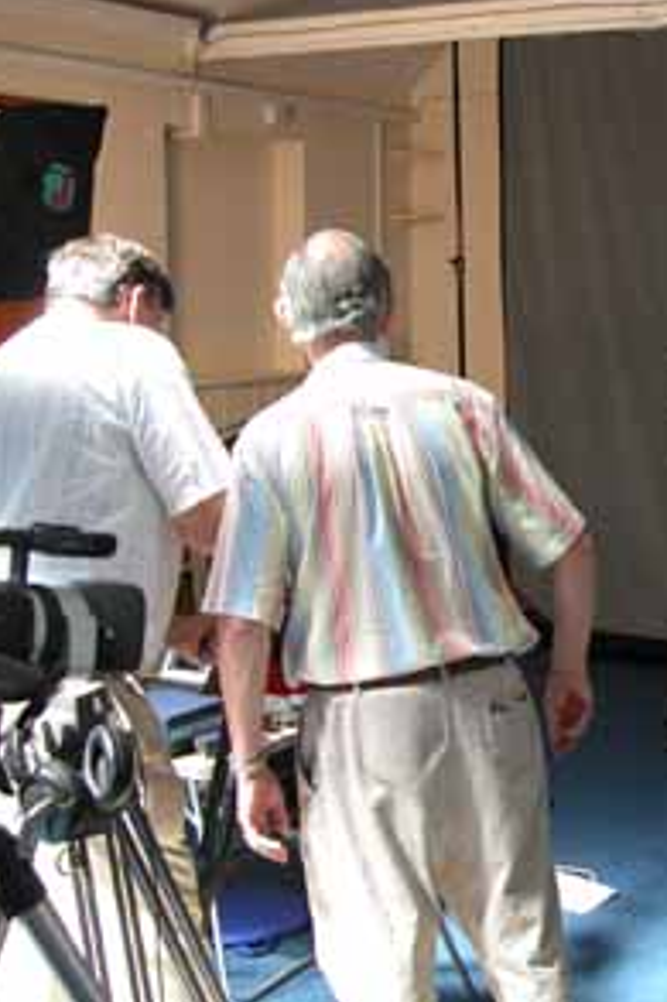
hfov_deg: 24.3
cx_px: 609
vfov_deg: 36.9
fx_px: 1502
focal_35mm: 54
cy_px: 499
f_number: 2.9
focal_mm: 10
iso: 100
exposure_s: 1/40.8
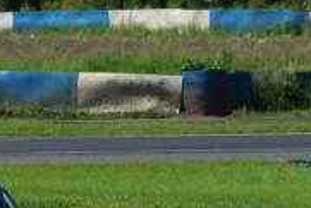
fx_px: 8920
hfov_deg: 2.0
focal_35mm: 1032
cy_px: 193
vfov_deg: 1.3
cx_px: 180
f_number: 5.3
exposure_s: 1/1600
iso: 250
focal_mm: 195
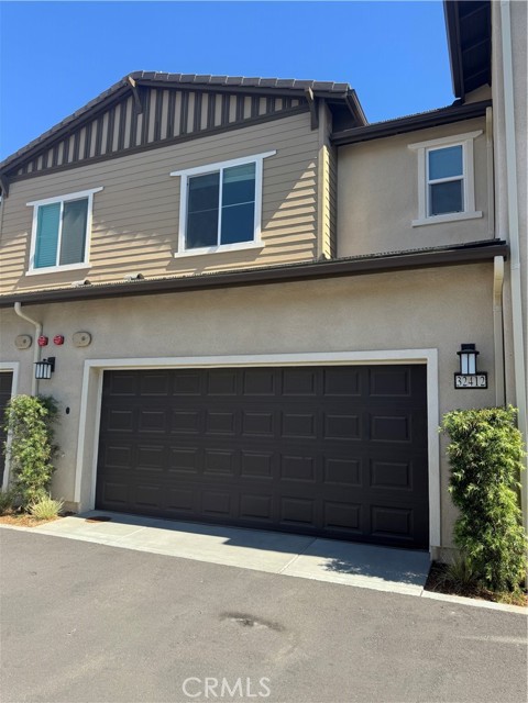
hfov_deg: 56.8
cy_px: 352
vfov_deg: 71.6
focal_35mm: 24
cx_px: 264
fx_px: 488
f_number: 1.78
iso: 80
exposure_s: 1/1767
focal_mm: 6.76
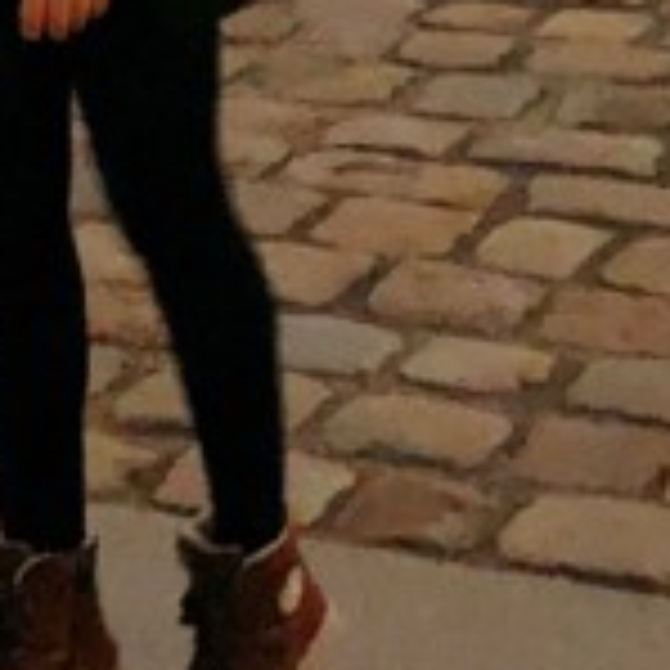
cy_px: -1205
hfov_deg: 11.0
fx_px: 3482
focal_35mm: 159
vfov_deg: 9.2
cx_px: 220
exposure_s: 1/4
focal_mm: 4
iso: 500
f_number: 1.8
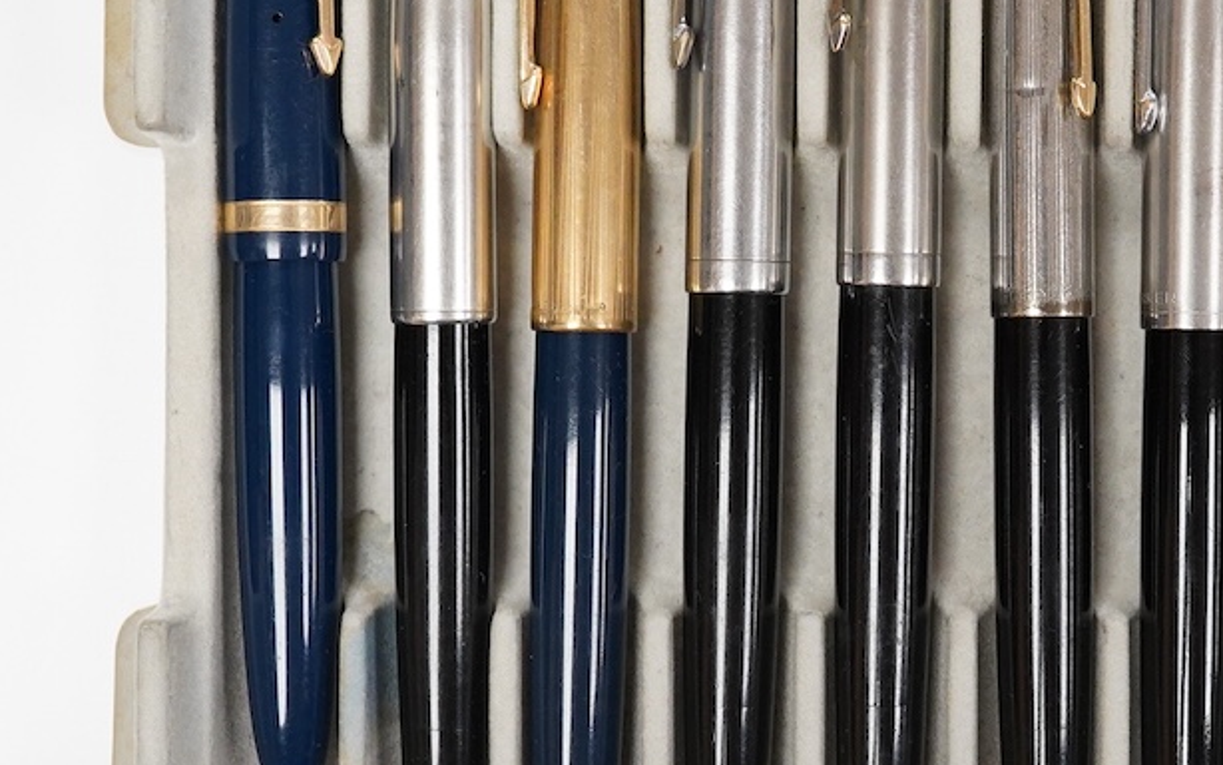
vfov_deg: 15.6
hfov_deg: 24.2
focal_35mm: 84
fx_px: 2800
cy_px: 416
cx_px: 1003
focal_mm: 30
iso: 2500
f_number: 13
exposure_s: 1/100
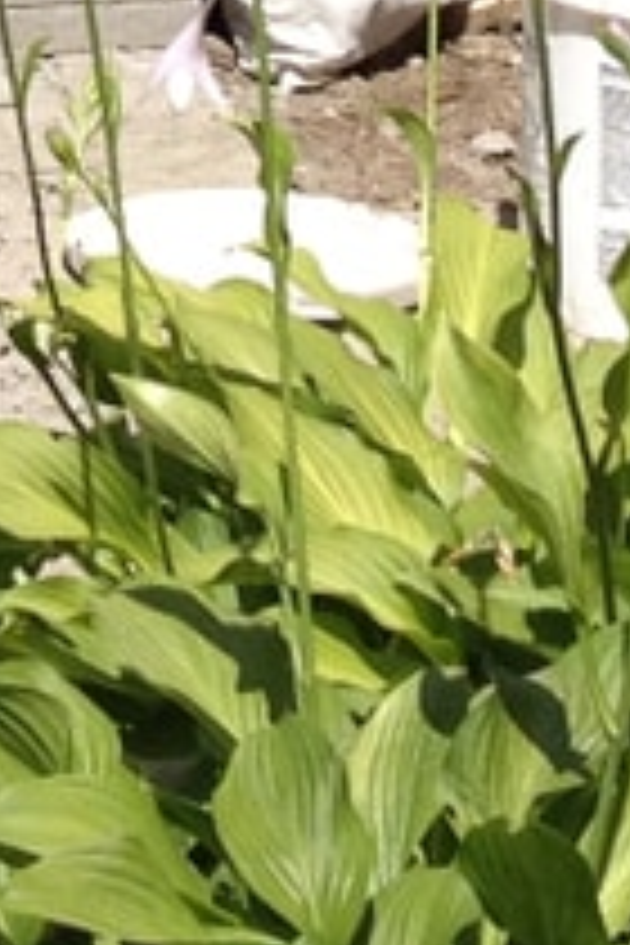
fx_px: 6063
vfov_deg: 8.5
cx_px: -655
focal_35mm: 231
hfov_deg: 5.8
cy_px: -837
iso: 64
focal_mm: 4.28
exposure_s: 1/1577
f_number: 2.4
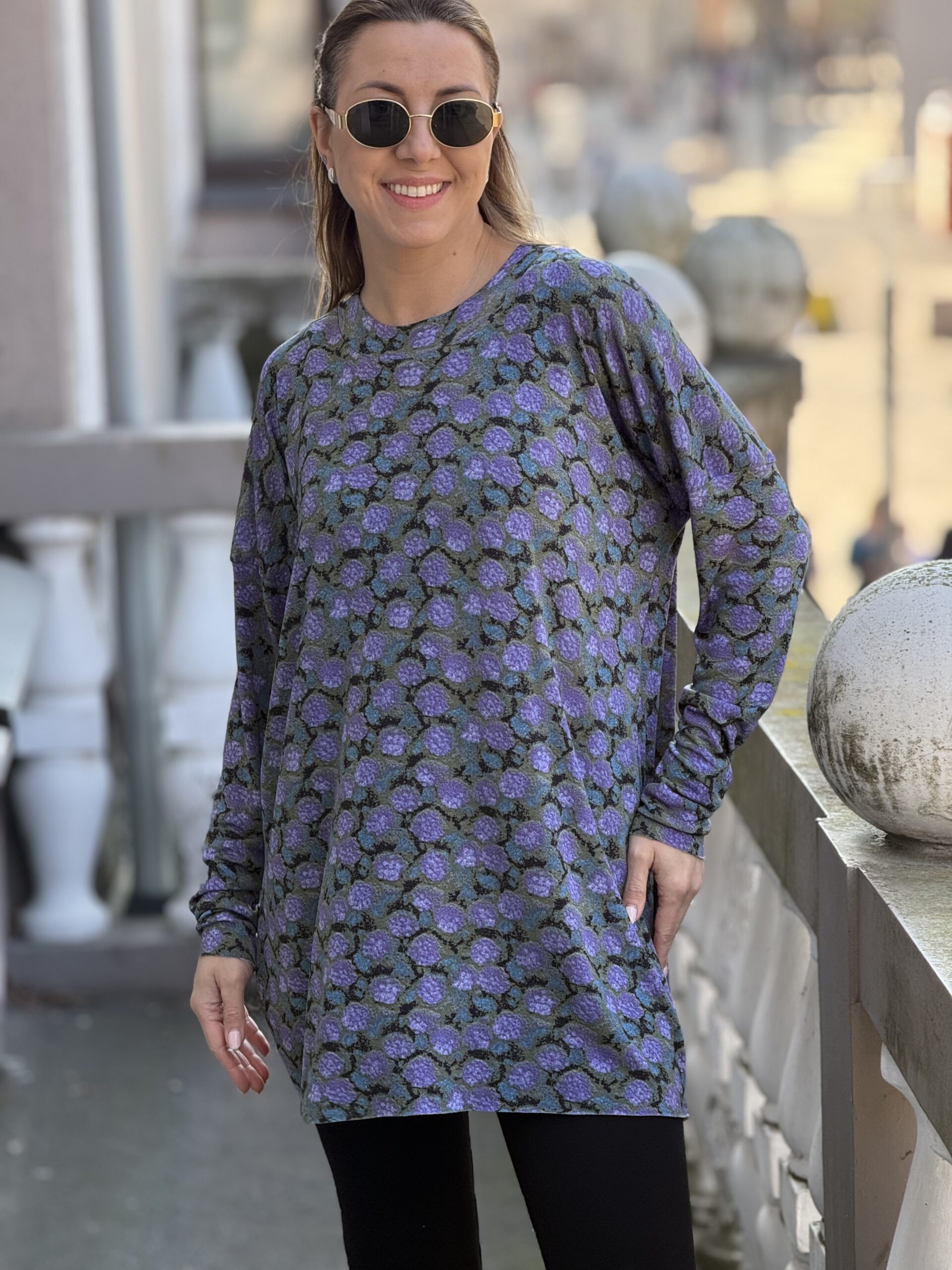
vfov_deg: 16.4
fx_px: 4400
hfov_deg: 12.3
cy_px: 635
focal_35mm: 120
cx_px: 476
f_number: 2.8
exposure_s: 1/99
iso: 100
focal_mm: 15.66
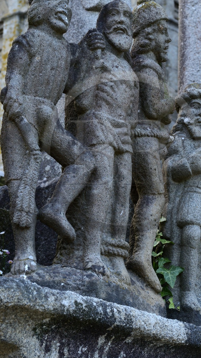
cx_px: 123
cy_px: 153
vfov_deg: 24.7
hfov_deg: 14.0
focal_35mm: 86
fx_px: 815
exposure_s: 1/100
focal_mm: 70
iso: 800
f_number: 9
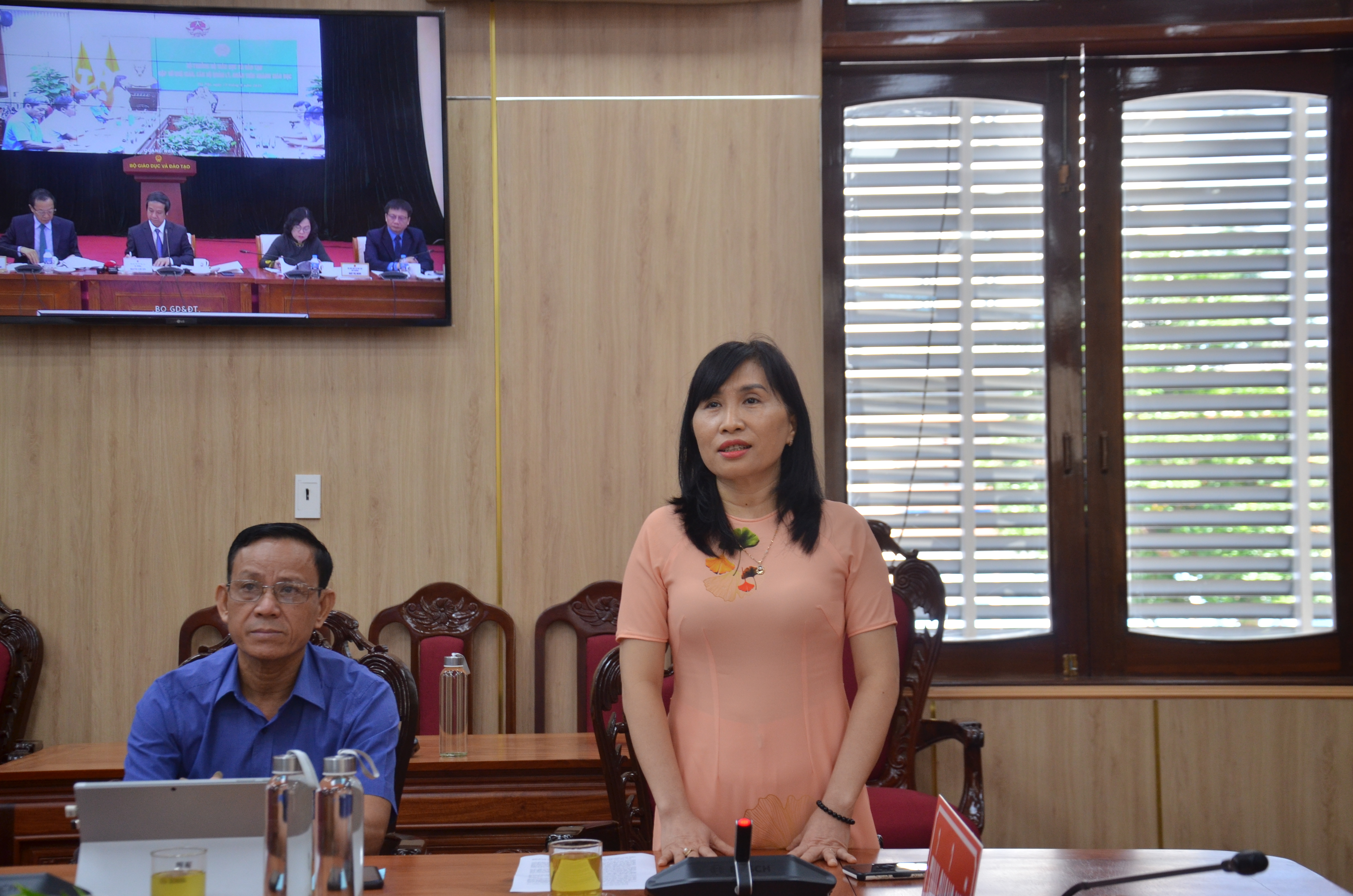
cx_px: 676
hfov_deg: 33.5
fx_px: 2250
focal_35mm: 60
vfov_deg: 22.5
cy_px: 448
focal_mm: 40
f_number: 5.6
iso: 400
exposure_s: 1/125
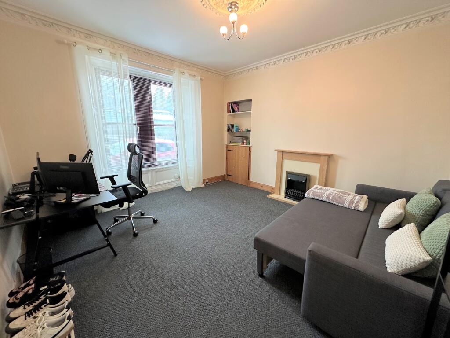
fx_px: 182
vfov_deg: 85.7
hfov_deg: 102.1
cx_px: 225
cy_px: 169
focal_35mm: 14
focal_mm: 2.22
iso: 200
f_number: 2.2
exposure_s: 1/50
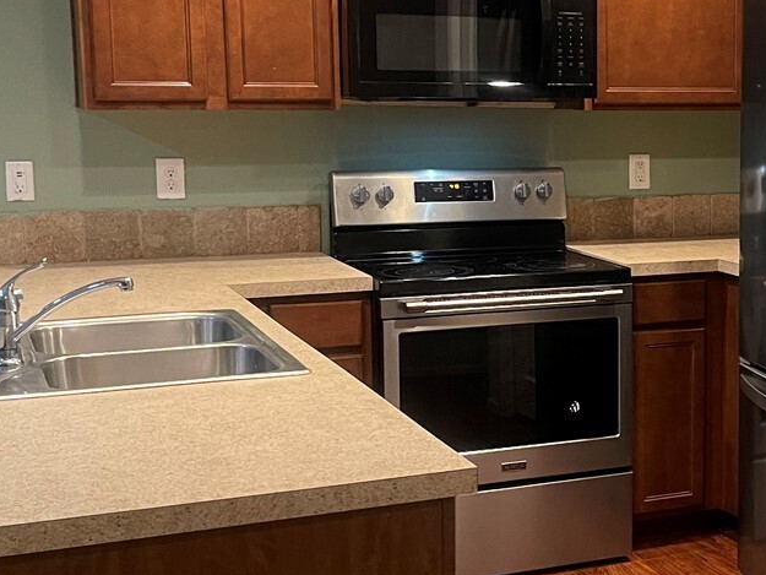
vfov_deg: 22.9
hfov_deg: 28.5
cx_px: 760
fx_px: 1416
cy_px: 273
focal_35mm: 64
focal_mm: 5.1
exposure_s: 1/60
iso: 320
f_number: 1.6
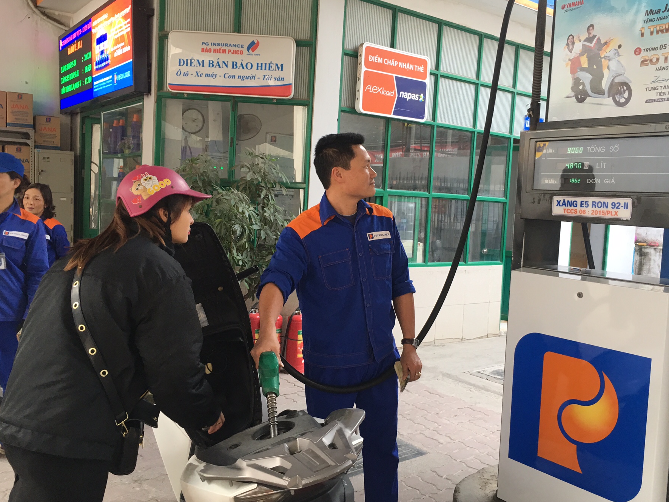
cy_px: 243
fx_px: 638
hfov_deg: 55.3
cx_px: 366
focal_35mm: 33
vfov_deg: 42.9
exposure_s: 1/33
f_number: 2.2
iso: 40
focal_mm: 4.15
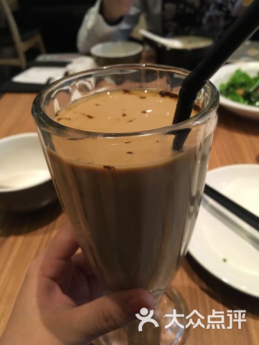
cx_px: 130
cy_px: 172
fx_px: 289
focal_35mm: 29
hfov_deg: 48.2
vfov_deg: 61.7
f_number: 2.2
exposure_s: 1/25
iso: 200
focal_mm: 4.15
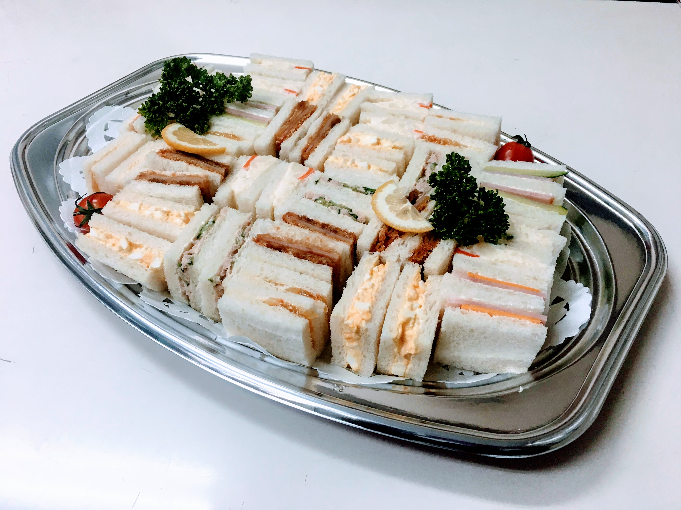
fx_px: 571
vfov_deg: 48.2
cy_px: 255
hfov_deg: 61.7
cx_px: 340
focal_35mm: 29
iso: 32
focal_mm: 4.15
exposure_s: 1/30
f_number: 2.2
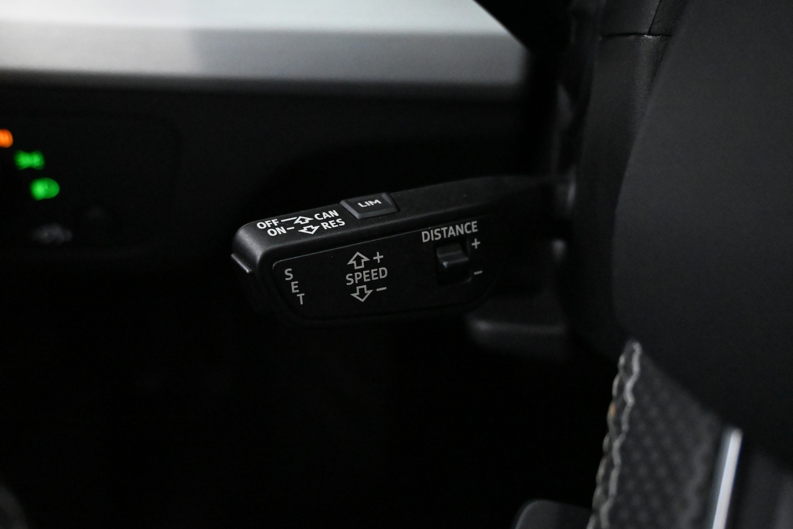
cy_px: 272
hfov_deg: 52.5
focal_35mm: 37
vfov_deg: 36.4
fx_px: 805
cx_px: 403
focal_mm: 23
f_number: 4.2
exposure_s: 1/40
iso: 11400
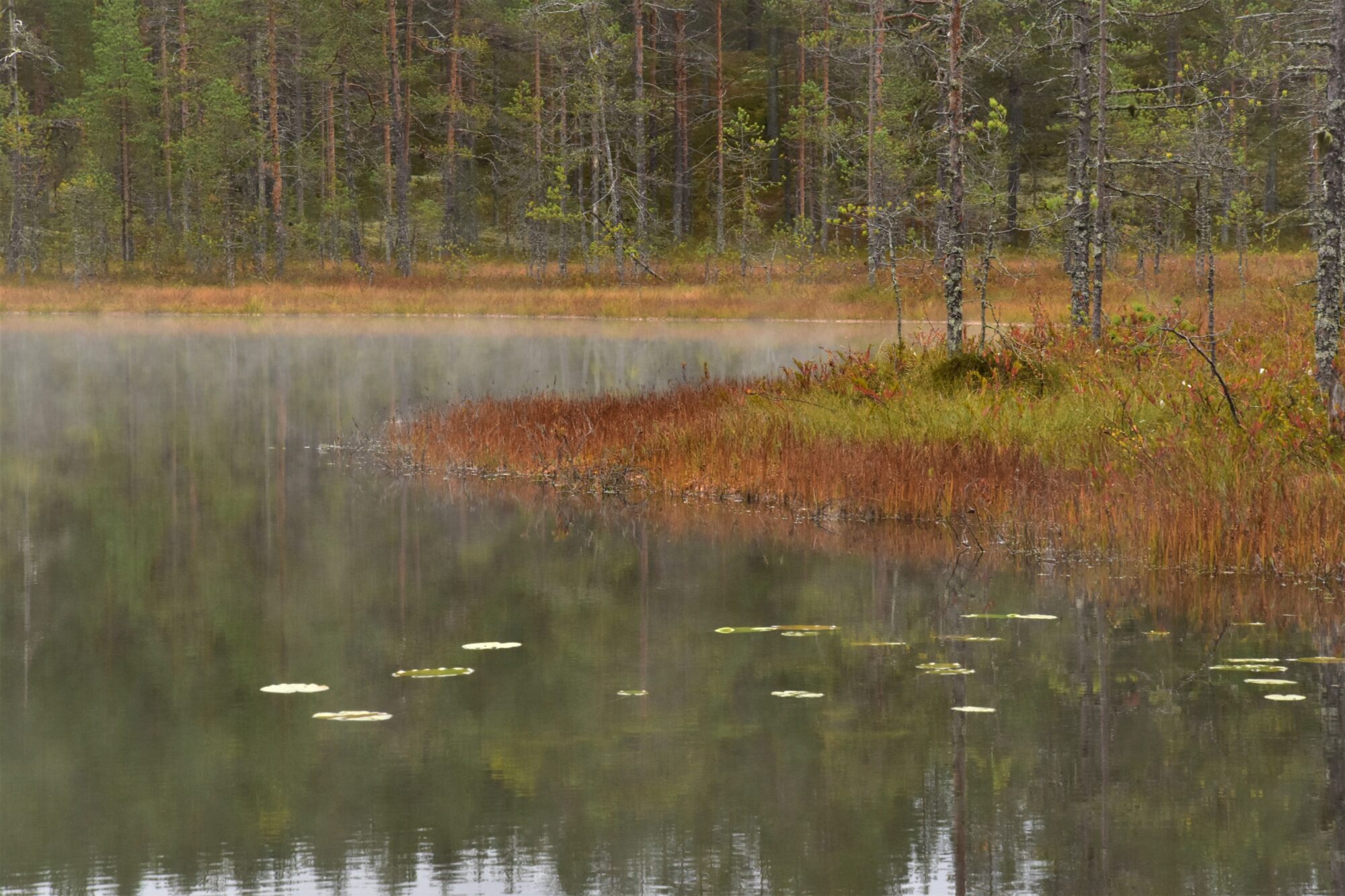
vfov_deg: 10.2
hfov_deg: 15.2
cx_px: 672
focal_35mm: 135
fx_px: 5043
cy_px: 448
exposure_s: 1/125
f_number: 14
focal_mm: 90
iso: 1000
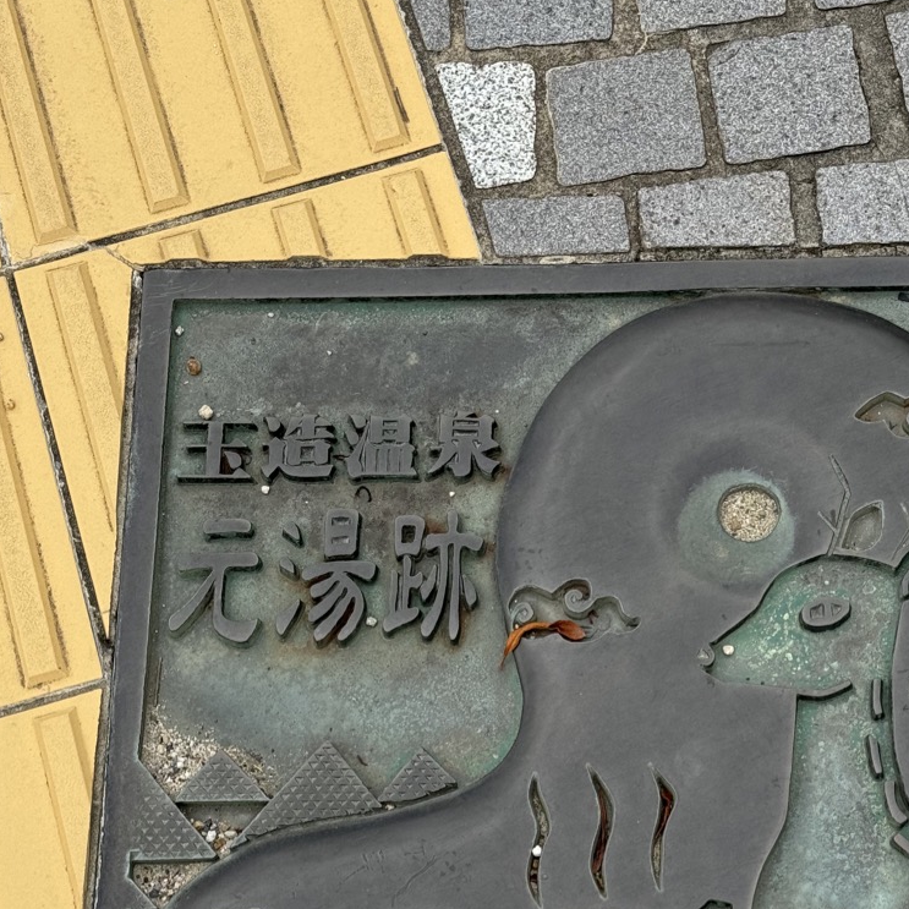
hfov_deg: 22.1
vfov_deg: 22.1
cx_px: 621
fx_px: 2317
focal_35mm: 78
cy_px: 633
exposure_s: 1/514
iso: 64
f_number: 1.78
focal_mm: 6.76
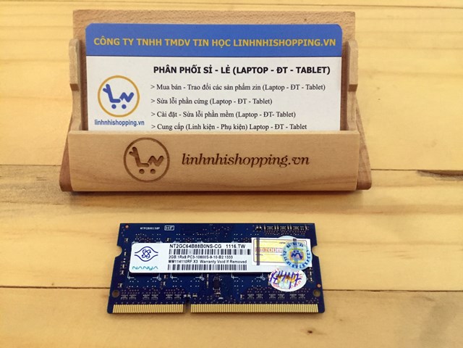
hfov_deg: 61.7
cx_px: 232
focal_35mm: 29
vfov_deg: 48.2
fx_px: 388
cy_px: 174
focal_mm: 4.15
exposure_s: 1/25
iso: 250
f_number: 2.2
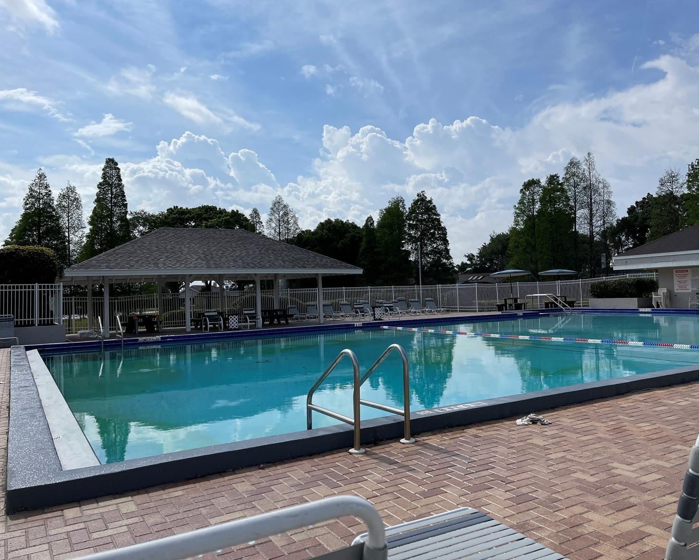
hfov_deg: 62.1
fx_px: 579
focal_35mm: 28
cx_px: 381
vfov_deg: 51.5
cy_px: 271
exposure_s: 1/15152
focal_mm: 5.1
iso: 50
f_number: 1.6
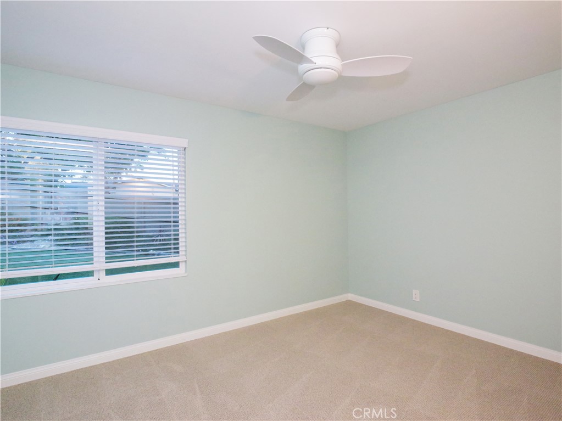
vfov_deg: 71.6
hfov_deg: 87.8
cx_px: 281
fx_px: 292
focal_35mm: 18
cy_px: 210
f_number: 7.1
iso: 3200
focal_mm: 9
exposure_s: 1/100
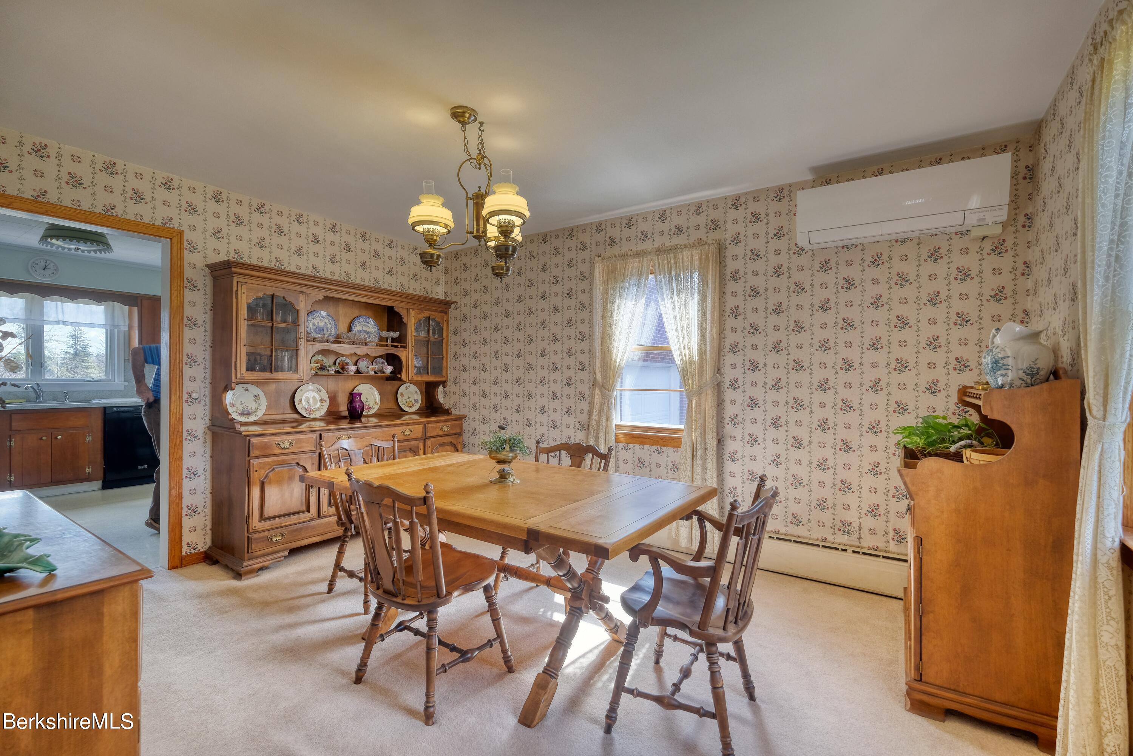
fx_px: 472
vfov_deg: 77.3
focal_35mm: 15
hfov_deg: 100.4
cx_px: 566
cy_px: 378
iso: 800
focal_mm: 10
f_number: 4
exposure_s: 1/17
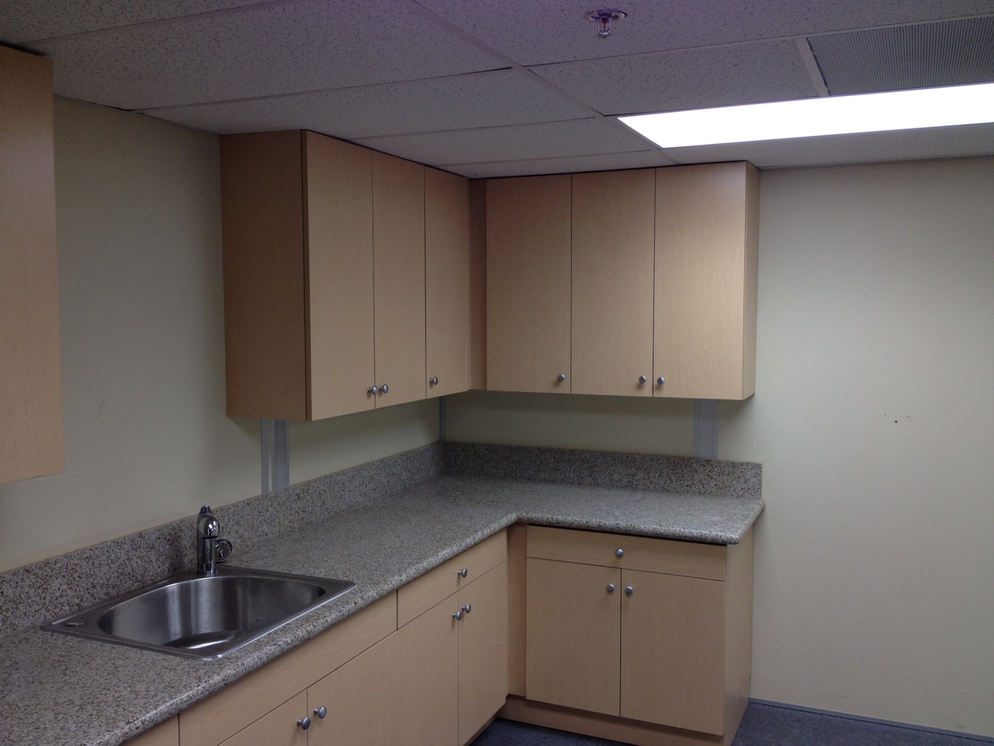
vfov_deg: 40.7
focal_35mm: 35
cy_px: 373
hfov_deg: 52.6
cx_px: 497
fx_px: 1005
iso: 80
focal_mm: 4.28
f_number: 2.4
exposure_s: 1/60
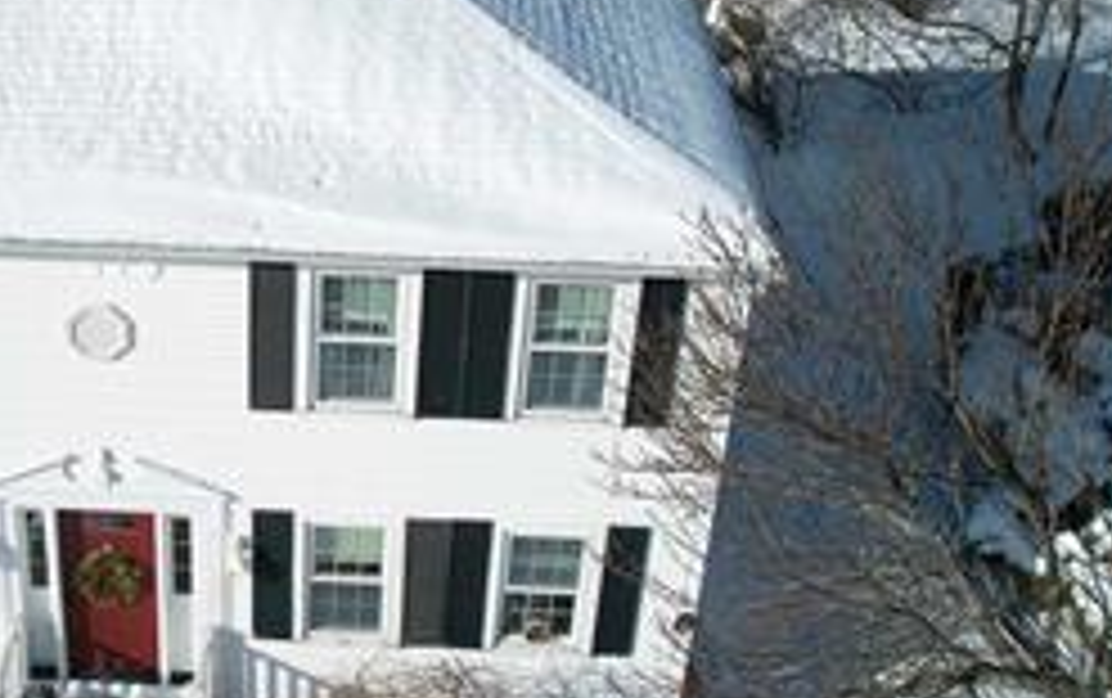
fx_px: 1760
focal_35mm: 58
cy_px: 311
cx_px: 243
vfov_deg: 22.4
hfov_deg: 34.1
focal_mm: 8.38
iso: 110
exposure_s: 1/1000
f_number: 2.8
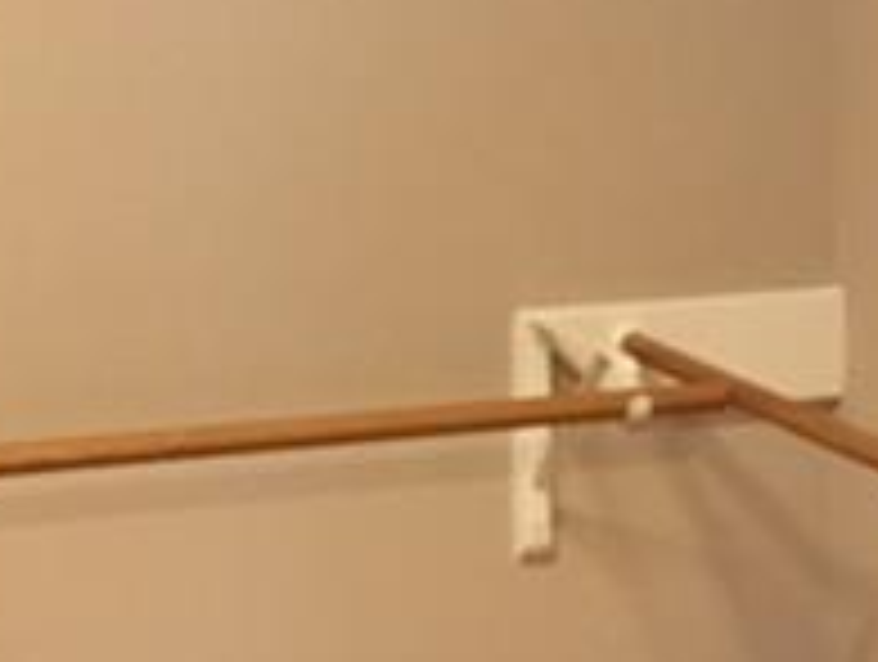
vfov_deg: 15.6
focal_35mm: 95
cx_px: 437
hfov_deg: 20.6
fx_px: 2414
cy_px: 257
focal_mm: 4.15
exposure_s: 1/17
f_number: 2.2
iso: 250
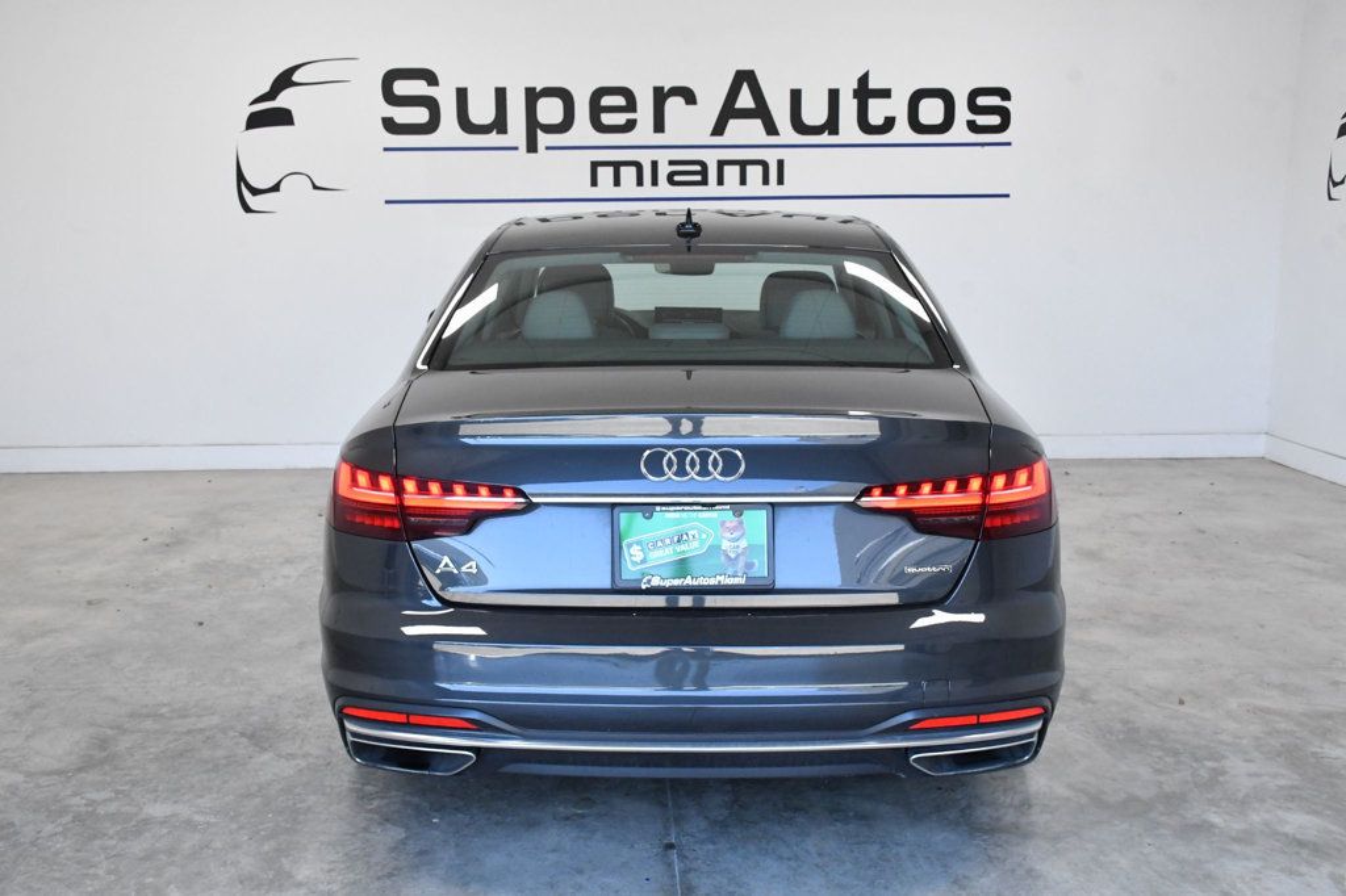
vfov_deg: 36.8
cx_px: 673
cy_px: 448
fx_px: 1345
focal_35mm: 36
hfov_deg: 53.1
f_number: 10
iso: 2500
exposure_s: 1/400
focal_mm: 24
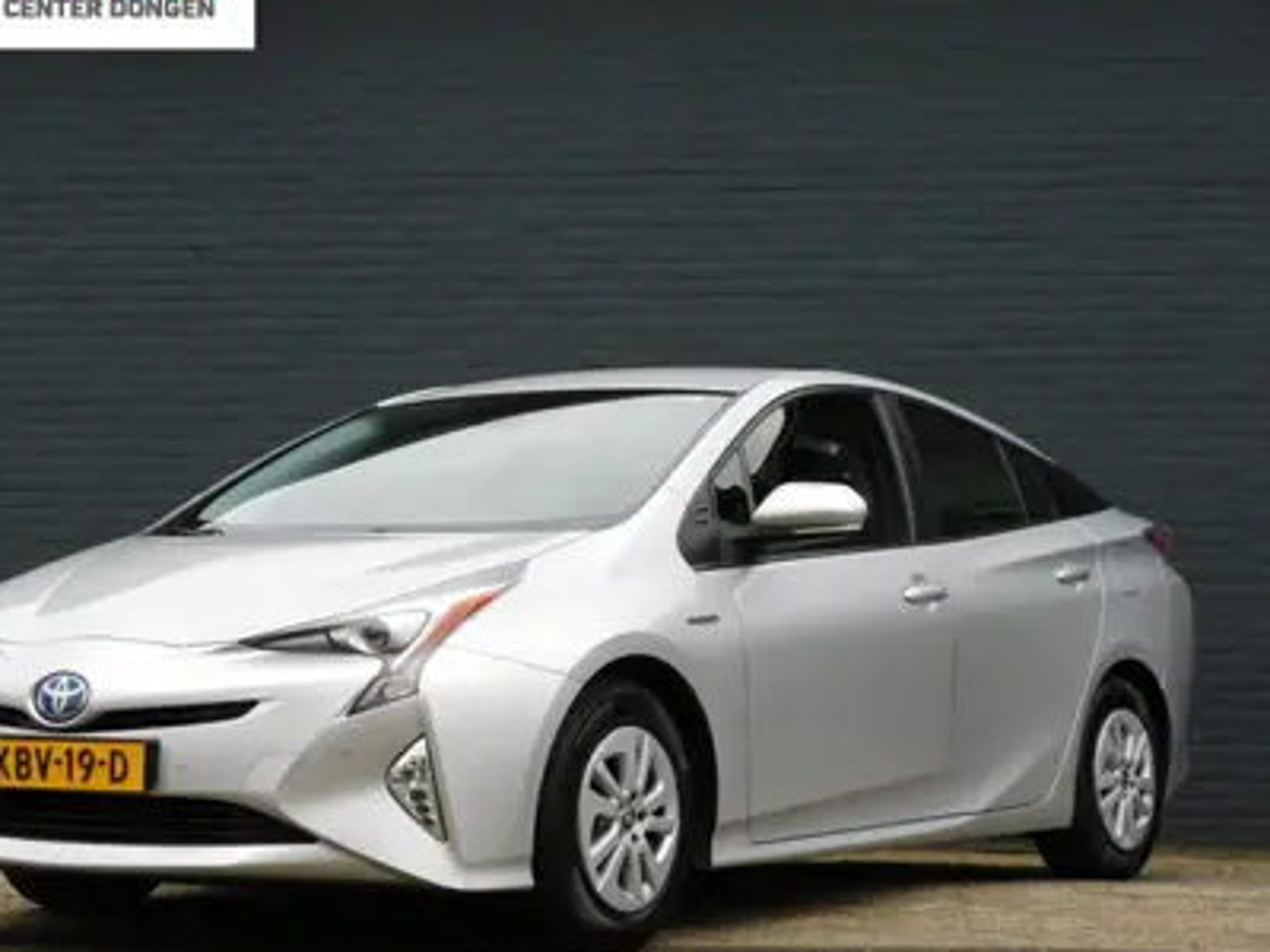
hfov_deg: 23.3
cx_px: 543
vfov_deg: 17.6
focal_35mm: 84
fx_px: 3082
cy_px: 447
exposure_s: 1/320
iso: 125
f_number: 4.5
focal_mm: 12.5
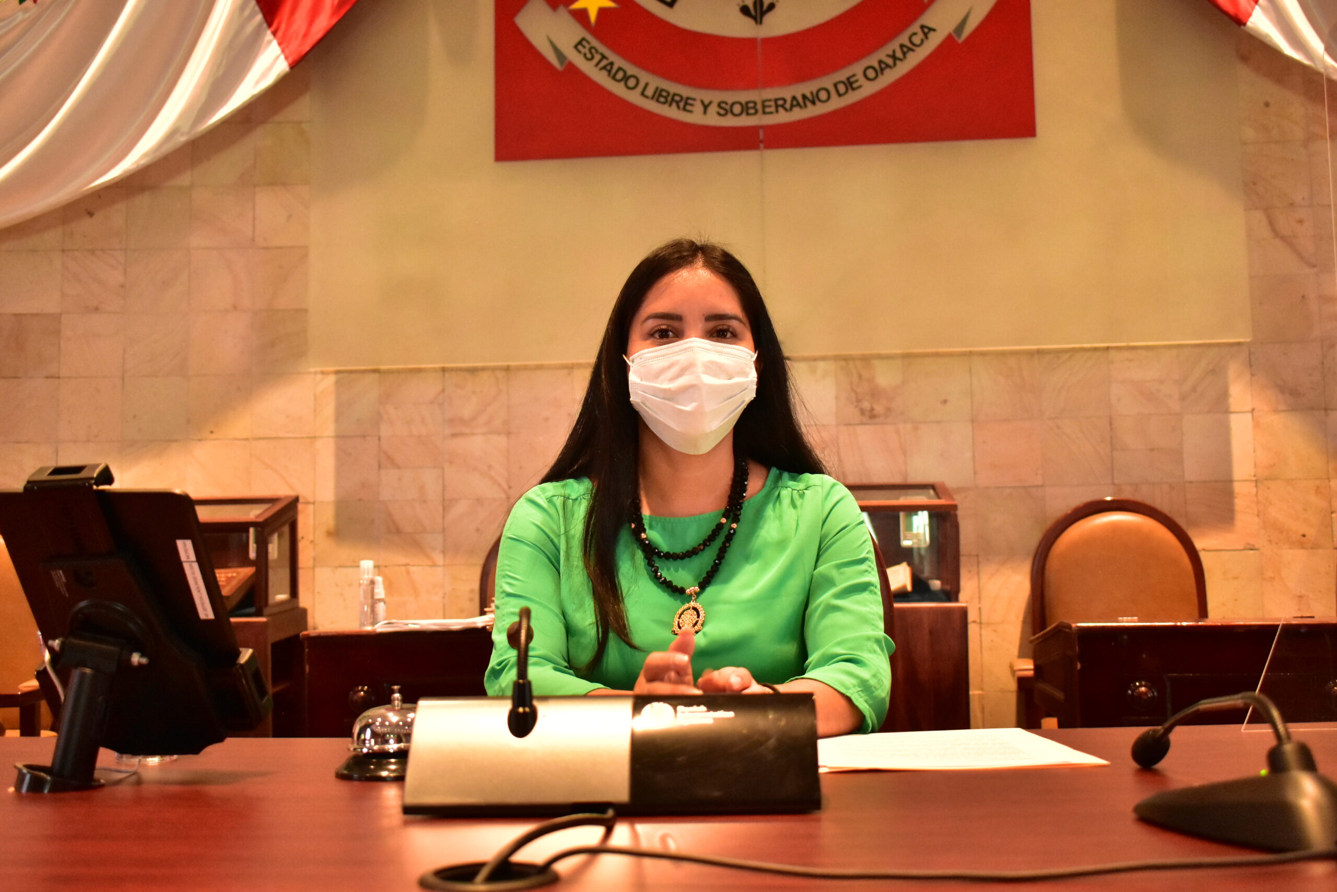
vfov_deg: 35.5
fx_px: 1393
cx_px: 668
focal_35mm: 38
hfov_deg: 51.3
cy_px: 446
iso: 3200
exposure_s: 1/60
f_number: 4
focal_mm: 25
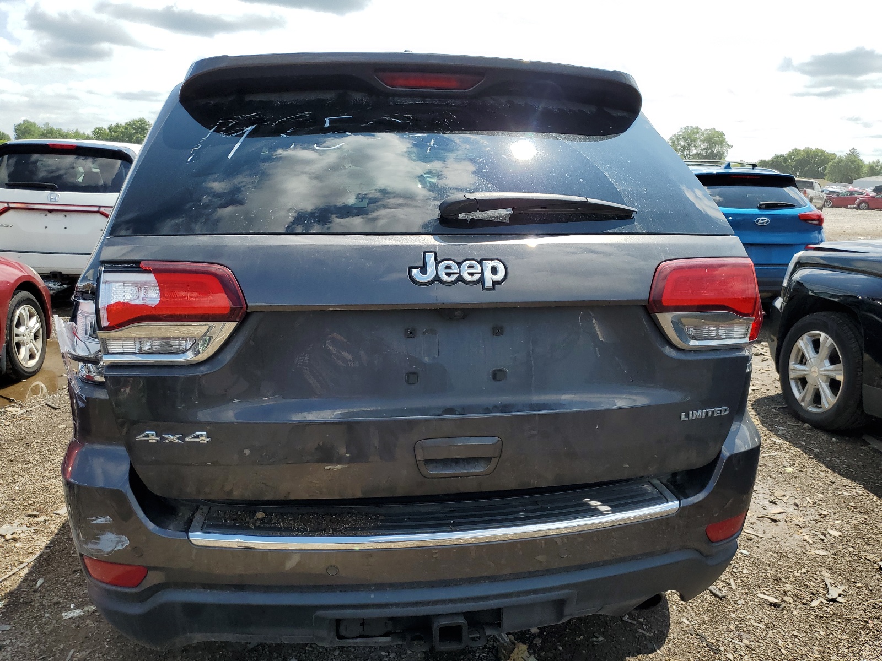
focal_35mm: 26
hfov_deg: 67.3
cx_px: 441
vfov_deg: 53.1
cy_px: 330
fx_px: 662
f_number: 1.5
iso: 50
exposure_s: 1/2500
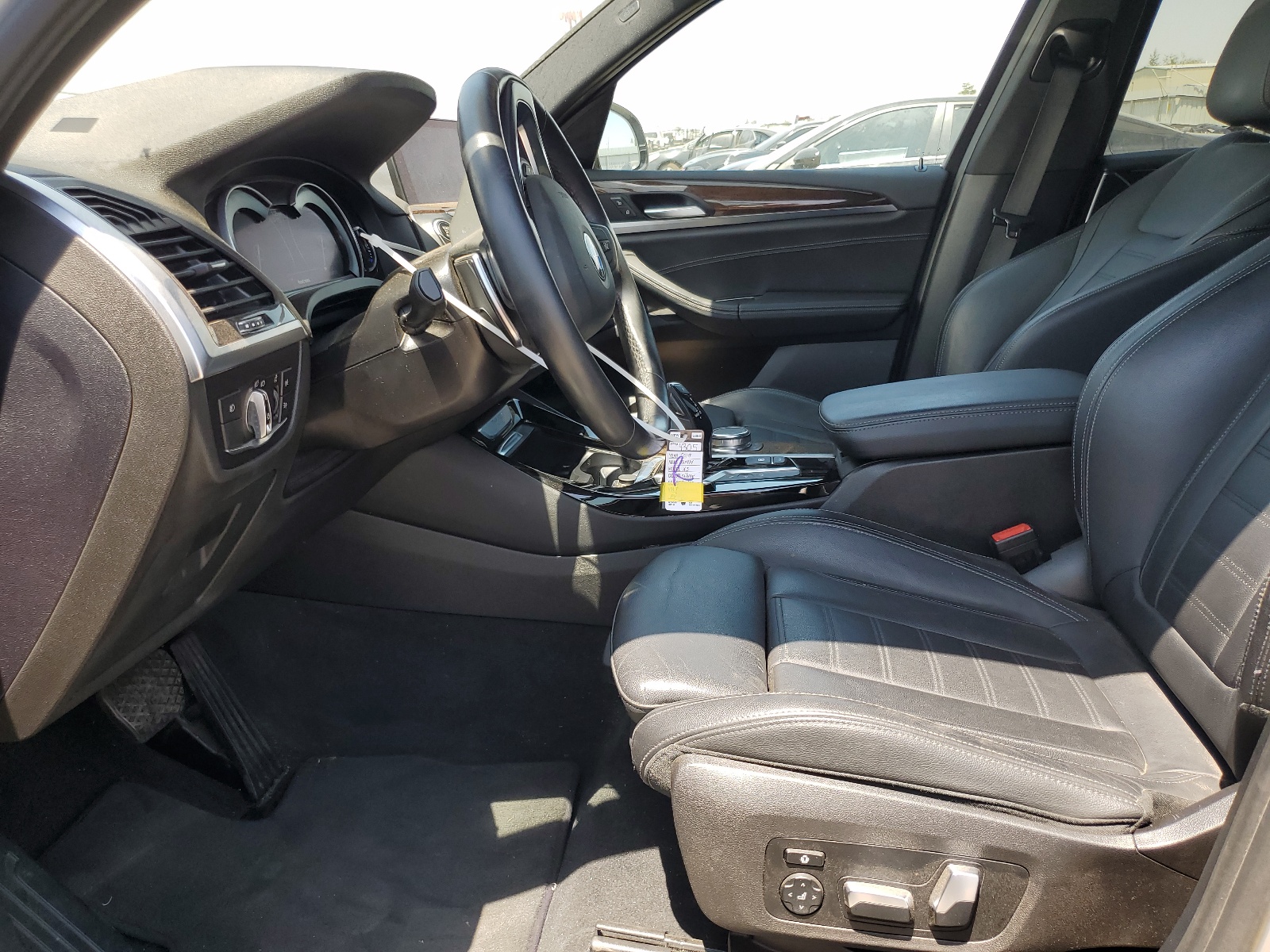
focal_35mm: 26
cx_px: 635
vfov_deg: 53.1
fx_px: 954
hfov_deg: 67.3
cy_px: 476
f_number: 1.5
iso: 50
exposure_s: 1/455
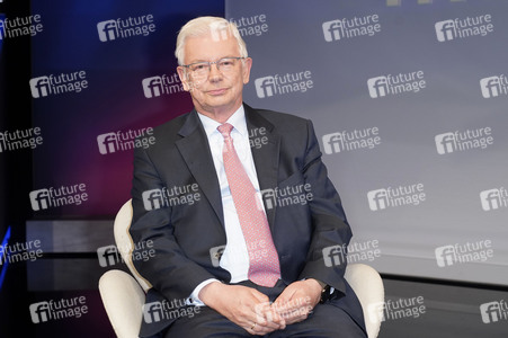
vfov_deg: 25.0
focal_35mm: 54
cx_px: 254
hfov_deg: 36.9
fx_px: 761
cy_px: 169
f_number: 5.6
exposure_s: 1/160
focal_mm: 54
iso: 2000
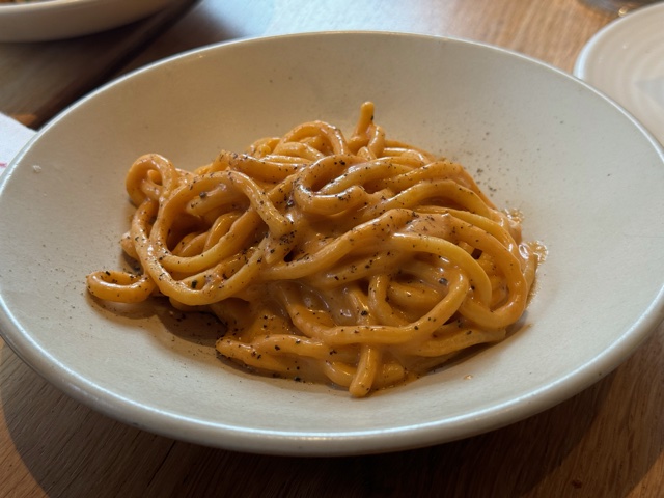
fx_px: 921
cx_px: 332
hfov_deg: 39.7
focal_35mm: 48
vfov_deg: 30.3
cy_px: 249
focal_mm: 6.76
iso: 64
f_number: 1.78
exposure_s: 1/50
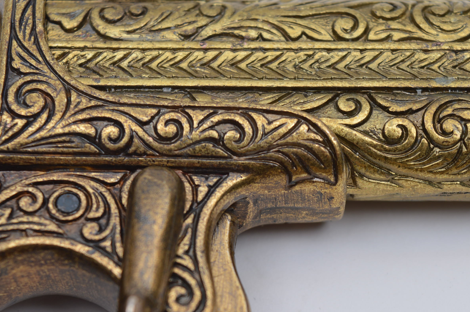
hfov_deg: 19.5
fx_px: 1365
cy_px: 185
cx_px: 244
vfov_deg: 13.1
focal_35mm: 105
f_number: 9
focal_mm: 55
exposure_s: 1/80
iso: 100
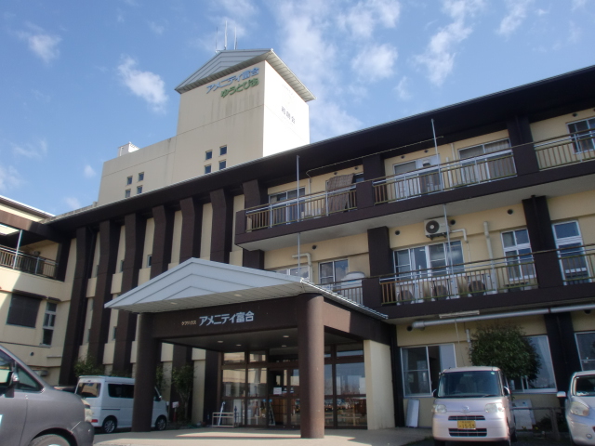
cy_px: 223
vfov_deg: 49.7
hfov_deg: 63.4
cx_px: 298
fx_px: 481
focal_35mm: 28
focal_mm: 4.65
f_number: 2.6
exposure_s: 1/1000
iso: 64
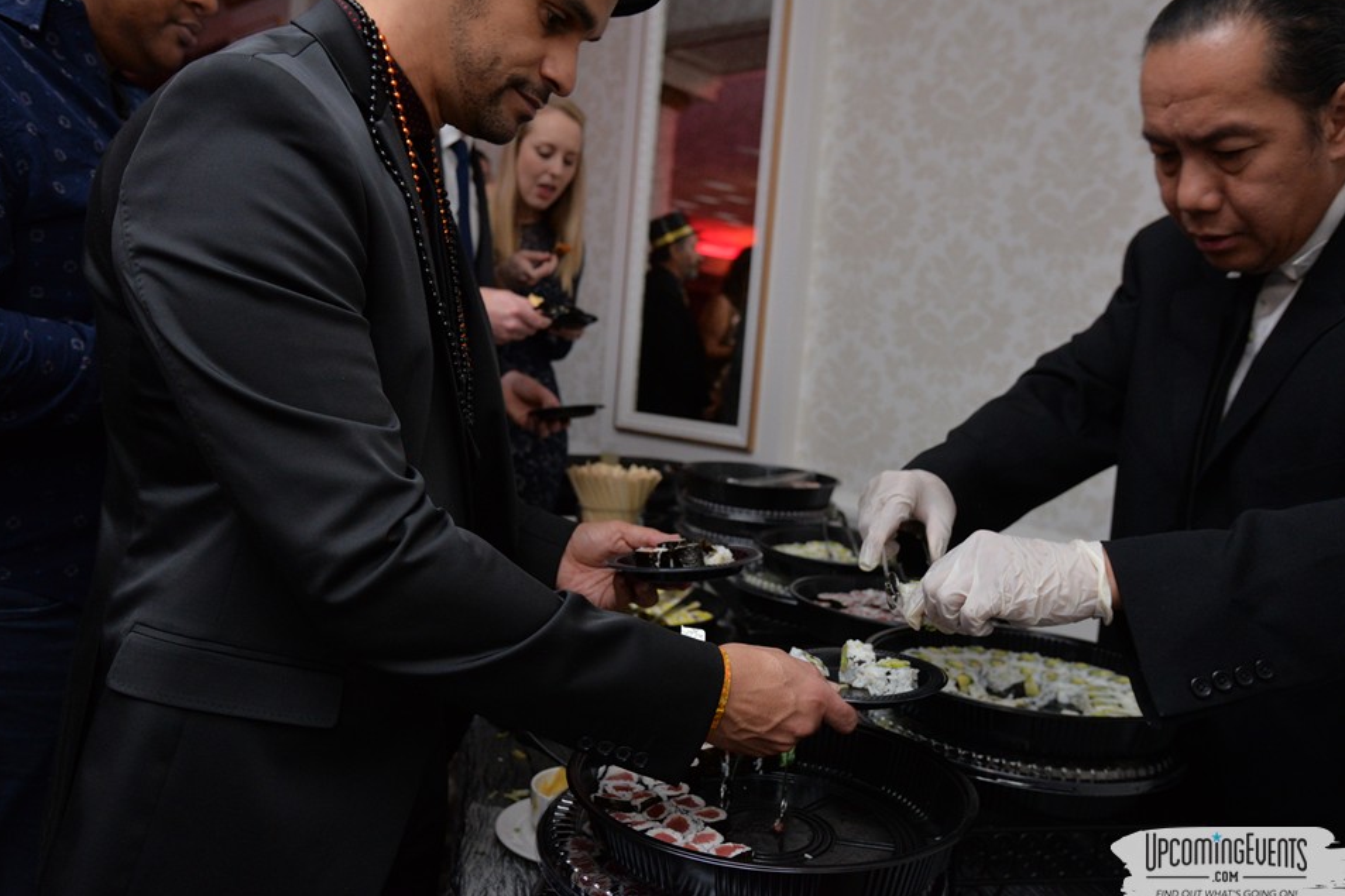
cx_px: 644
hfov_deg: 81.2
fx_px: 784
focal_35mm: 21
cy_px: 432
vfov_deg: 59.5
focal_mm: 20
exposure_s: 1/60
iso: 2000
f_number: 4.5
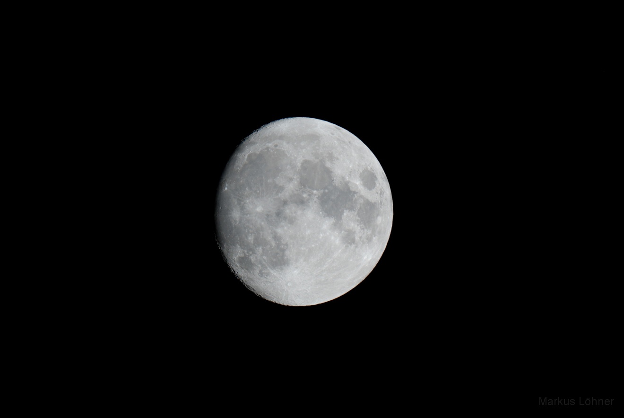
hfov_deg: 1.7
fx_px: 20828
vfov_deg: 1.1
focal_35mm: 1200
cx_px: 312
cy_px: 209
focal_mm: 800
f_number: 8
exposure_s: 1/8
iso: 100
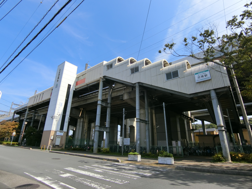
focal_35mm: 19
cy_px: 94
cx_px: 126
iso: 80
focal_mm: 4.06
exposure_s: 1/250
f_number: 6.9
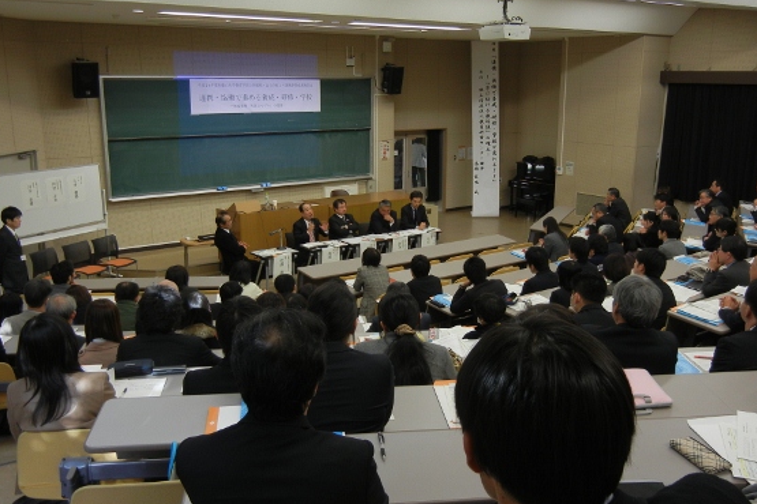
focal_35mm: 36
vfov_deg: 36.9
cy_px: 247
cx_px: 402
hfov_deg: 53.1
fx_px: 757
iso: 160
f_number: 3.5
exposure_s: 1/58.1
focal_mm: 5.4
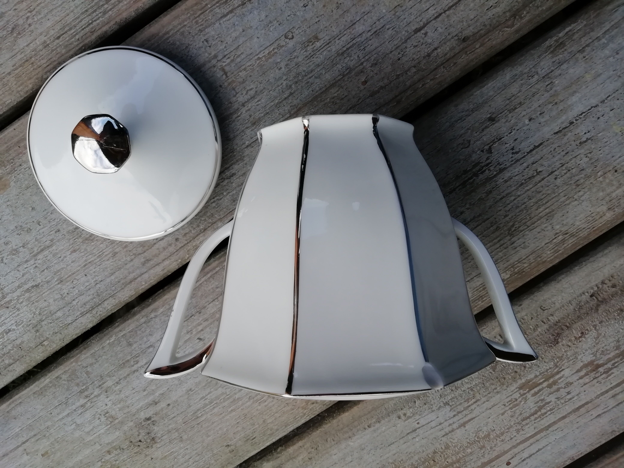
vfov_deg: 53.1
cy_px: 234
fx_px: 469
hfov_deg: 67.3
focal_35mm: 26
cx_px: 312
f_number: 2.2
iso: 50
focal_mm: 3.21
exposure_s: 1/206
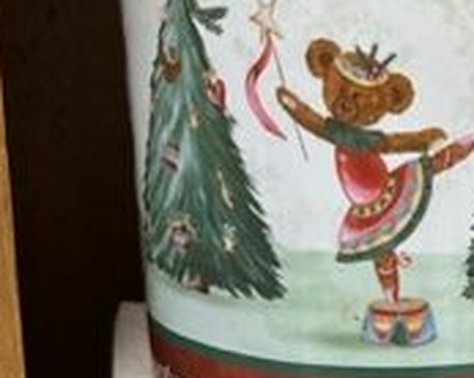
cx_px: 575
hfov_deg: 19.2
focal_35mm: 94
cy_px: 364
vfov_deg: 16.1
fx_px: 1317
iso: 125
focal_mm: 5.1
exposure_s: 1/120
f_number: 1.6
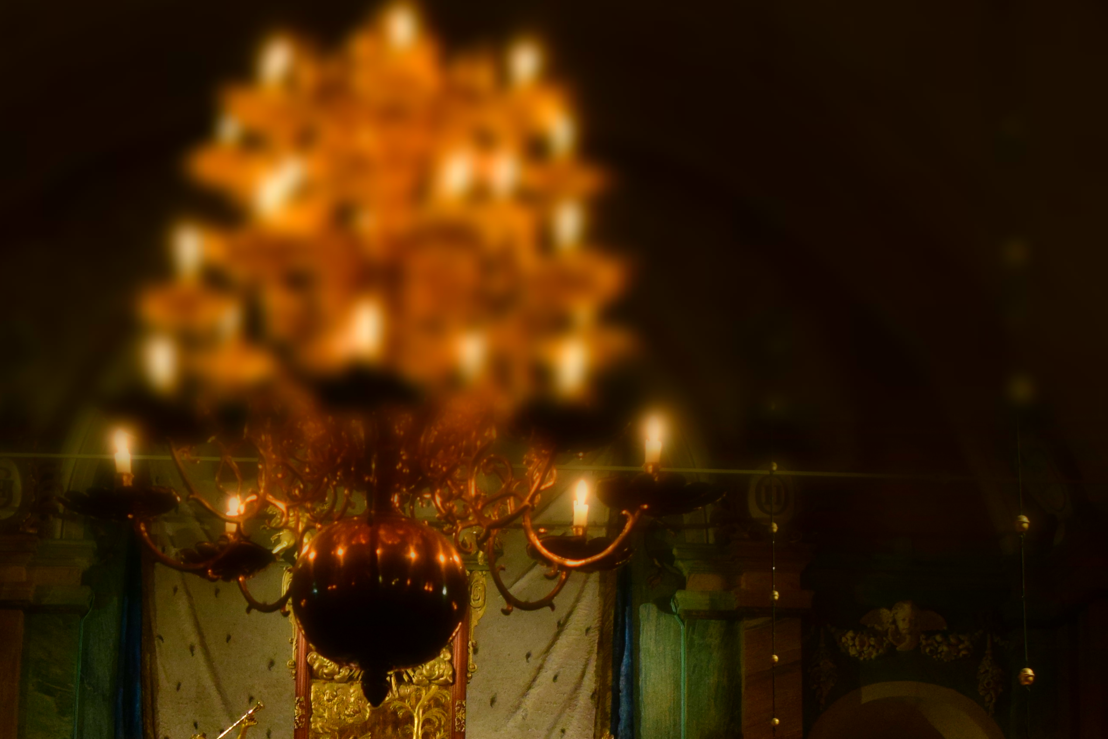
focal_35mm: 63
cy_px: 847
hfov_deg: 31.6
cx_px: 362
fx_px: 1939
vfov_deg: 20.4
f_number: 3.5
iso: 1600
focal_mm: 18
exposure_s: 1/15
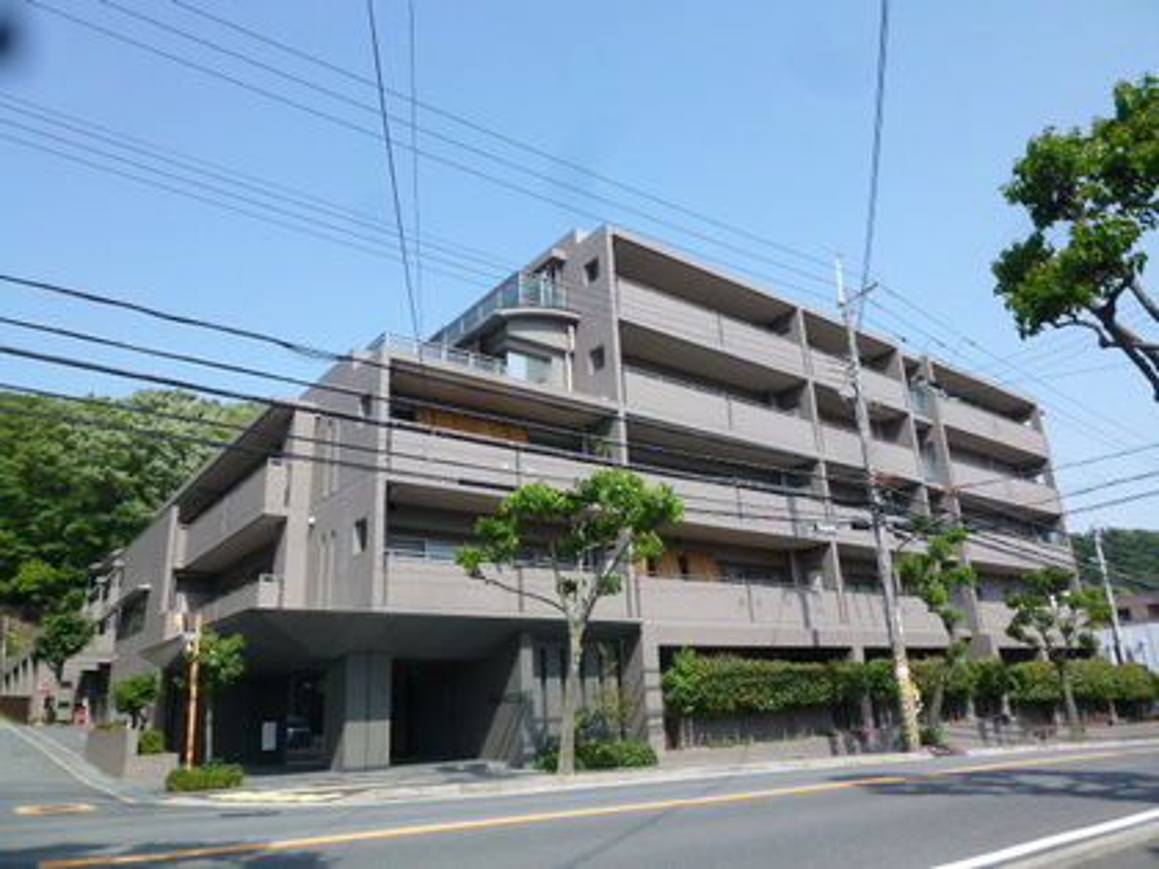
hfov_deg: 71.6
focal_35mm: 24
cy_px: 434
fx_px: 804
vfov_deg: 56.8
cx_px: 580
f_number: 4.5
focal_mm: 4.3
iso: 100
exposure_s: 1/500
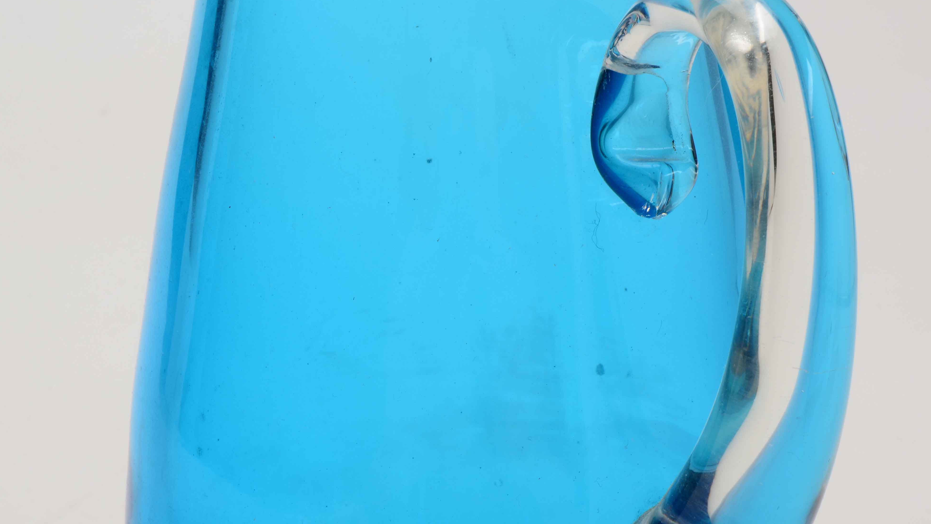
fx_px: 2345
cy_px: 325
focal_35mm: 95
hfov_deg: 22.5
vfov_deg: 12.7
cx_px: 487
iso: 100
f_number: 32
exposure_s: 1/160
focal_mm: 48
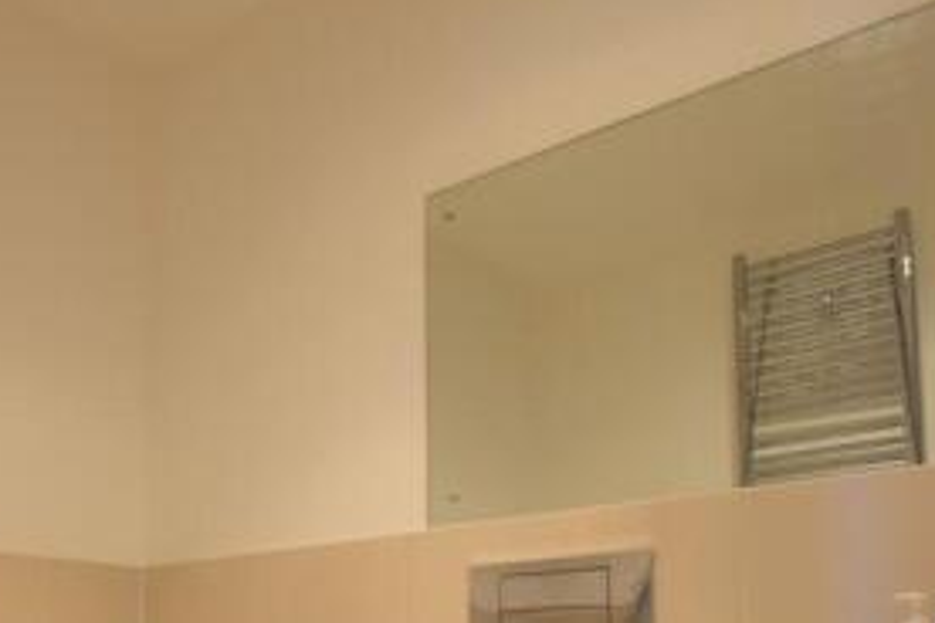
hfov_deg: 48.9
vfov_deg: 31.9
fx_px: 1018
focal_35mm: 39
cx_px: 351
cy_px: 594
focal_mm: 11
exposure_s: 1/60
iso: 640
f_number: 4
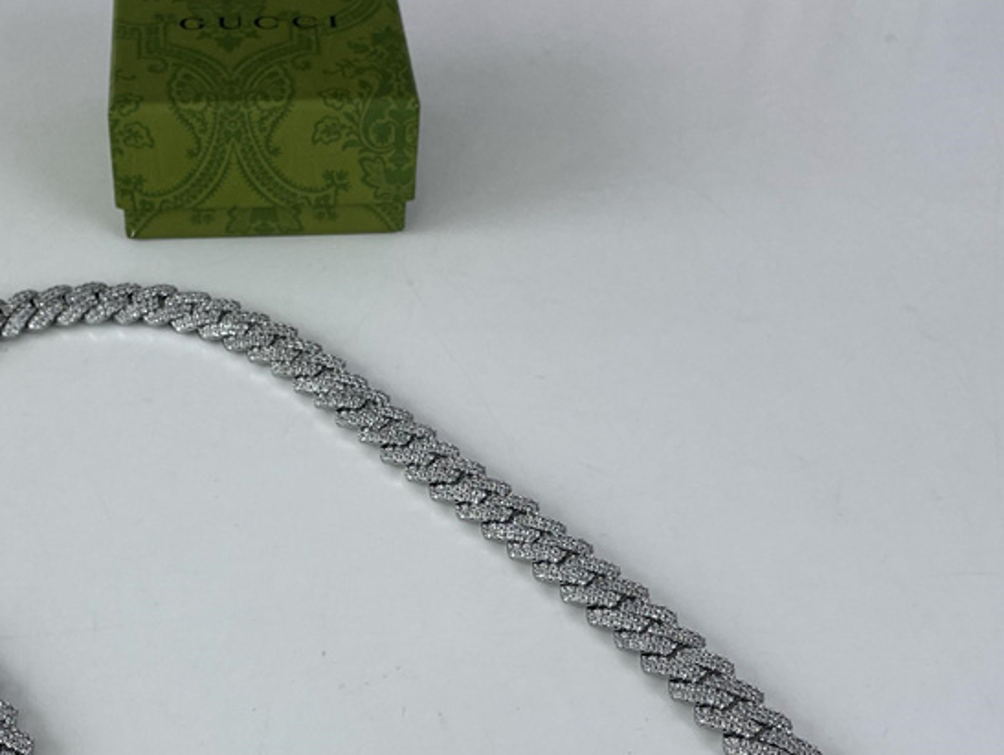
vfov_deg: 25.4
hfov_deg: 33.4
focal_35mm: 57
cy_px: 549
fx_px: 1654
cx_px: 321
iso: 32
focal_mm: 4.2
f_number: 1.6
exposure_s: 1/262
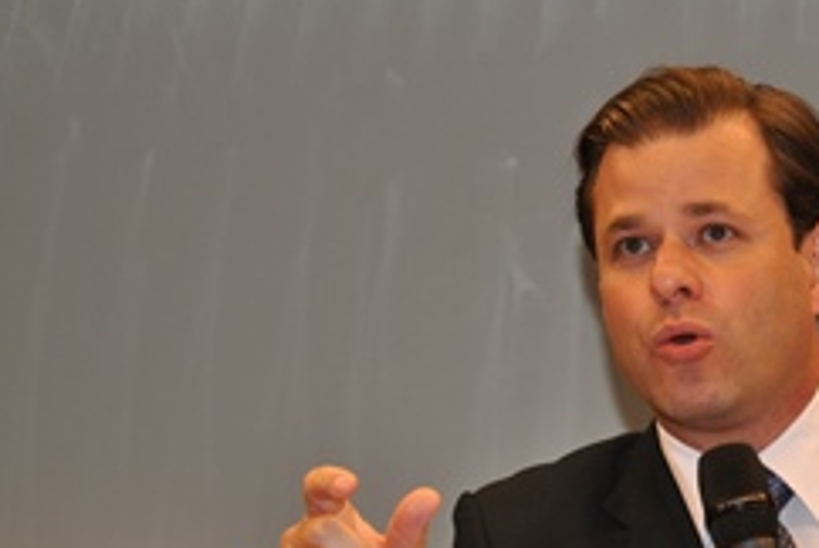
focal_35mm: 153
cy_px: 433
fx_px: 3483
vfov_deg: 9.0
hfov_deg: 13.3
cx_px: 714
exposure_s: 1/60
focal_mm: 55
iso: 200
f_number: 5.6
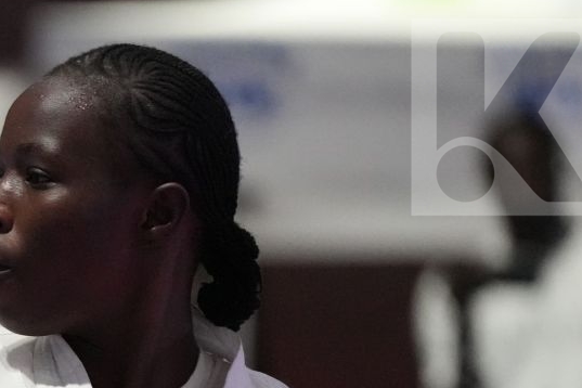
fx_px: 9748
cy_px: 501
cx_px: -222
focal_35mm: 603
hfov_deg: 3.4
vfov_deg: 2.3
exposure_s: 1/800
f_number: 2.8
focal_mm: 180
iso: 8000
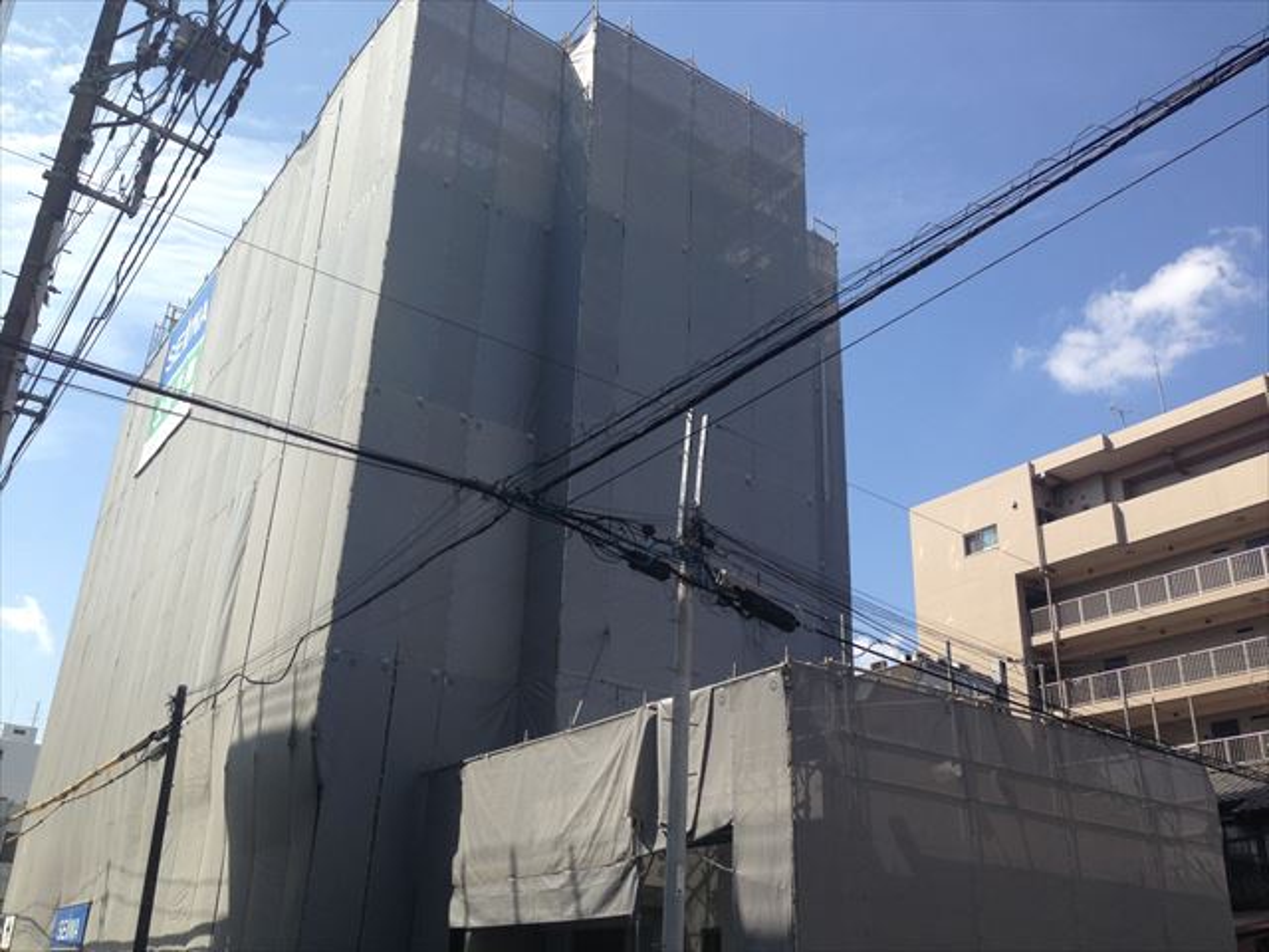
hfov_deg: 55.4
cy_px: 476
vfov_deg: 42.9
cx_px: 634
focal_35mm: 33
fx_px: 1210
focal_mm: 4.12
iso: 50
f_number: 2.4
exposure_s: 1/1178
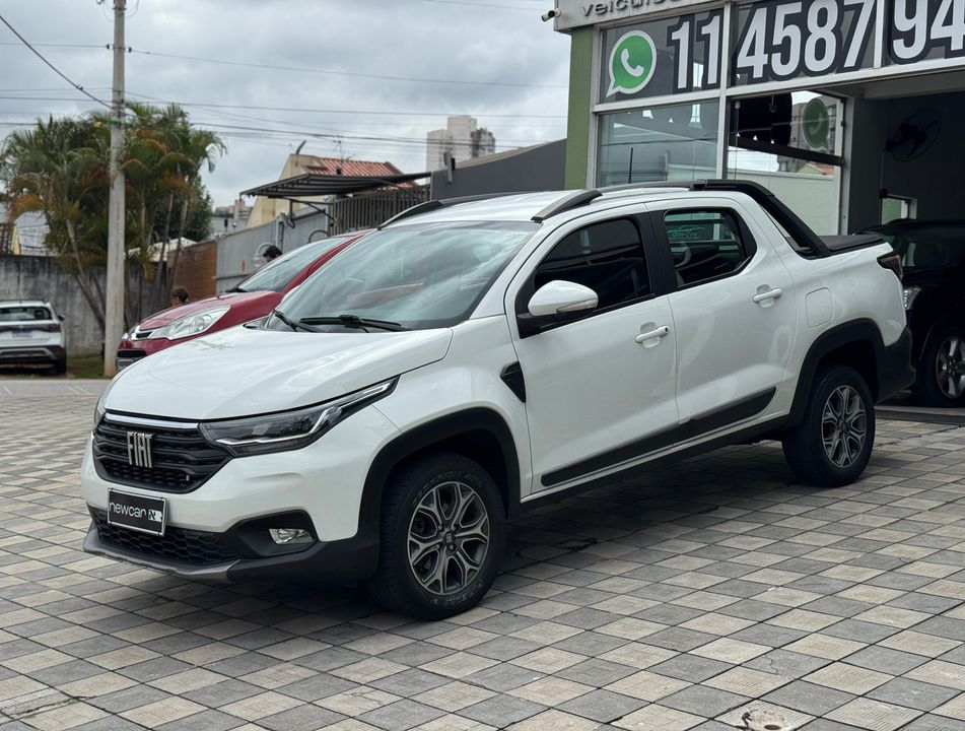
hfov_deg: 39.5
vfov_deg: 30.4
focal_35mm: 48
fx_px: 1343
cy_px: 366
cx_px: 482
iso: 64
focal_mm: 6.76
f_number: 1.78
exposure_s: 1/7092
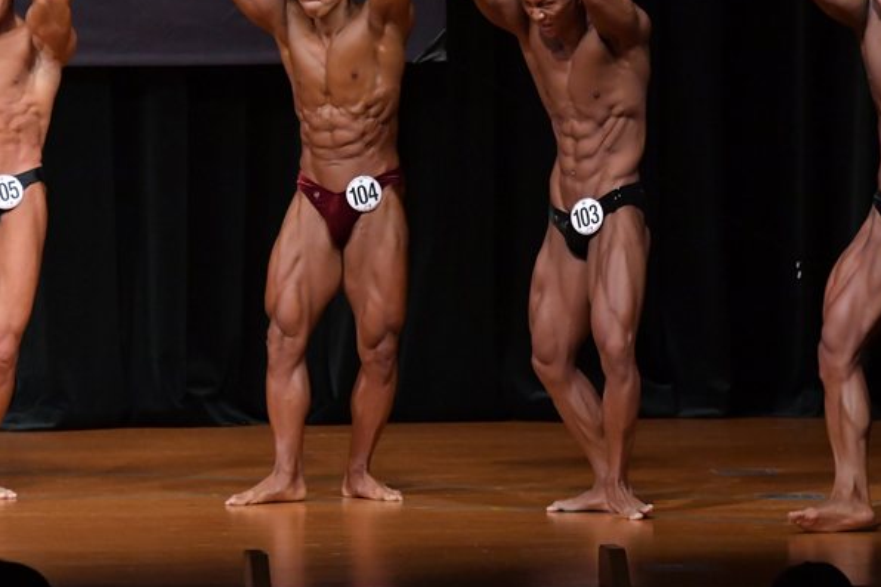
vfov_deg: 3.9
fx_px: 8587
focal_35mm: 351
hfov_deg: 5.9
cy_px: 266
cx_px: 523
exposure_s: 1/400
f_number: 5.6
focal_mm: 180
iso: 5000
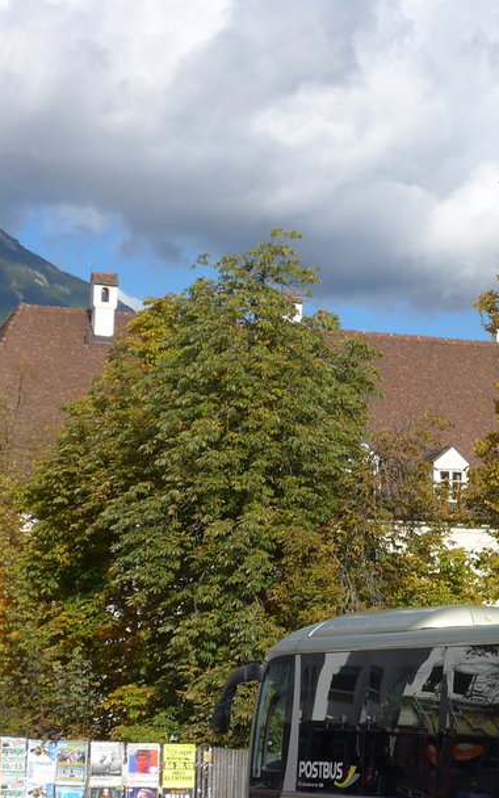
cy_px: 517
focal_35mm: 115
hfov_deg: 11.0
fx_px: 2502
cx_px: 701
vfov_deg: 18.1
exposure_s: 1/1600
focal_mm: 11.3
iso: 80
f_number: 3.4
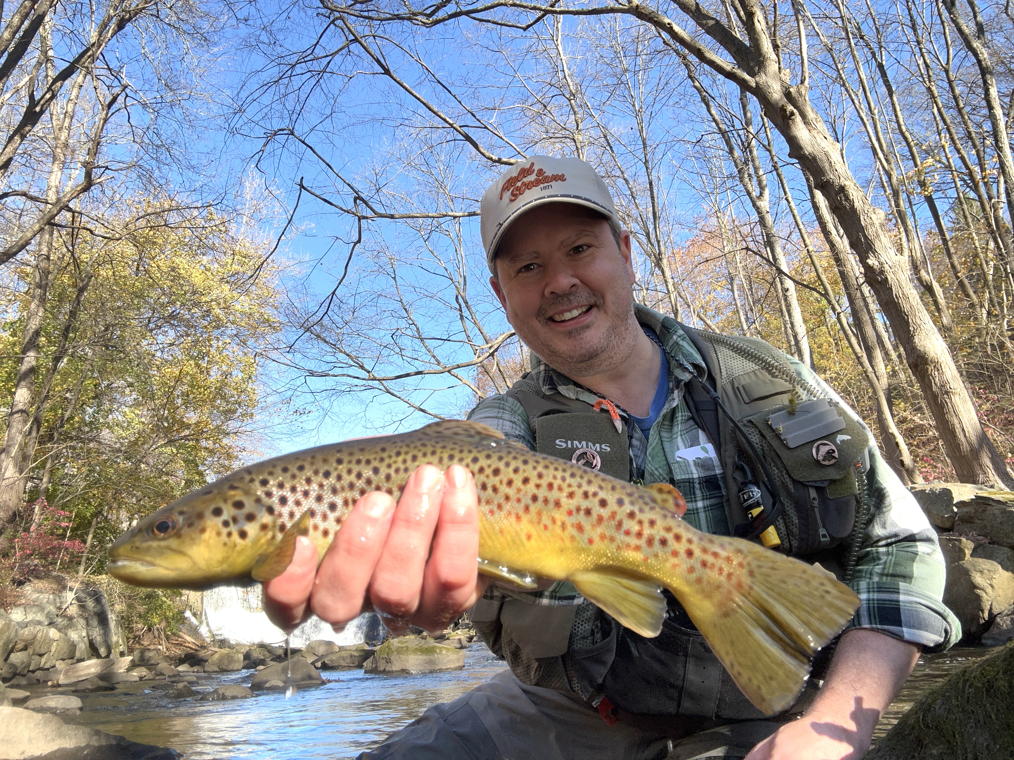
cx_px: 507
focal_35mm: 23
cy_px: 380
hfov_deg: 73.9
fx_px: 674
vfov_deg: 58.9
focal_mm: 2.69
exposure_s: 1/255
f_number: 1.9
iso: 25
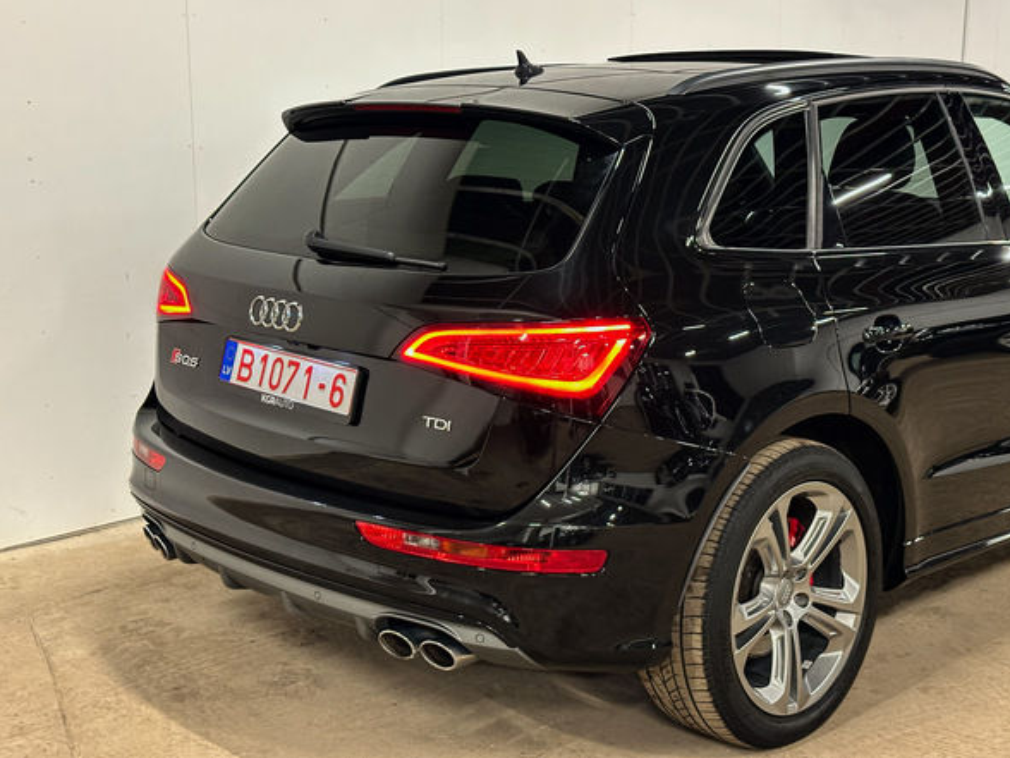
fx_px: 1430
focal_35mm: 49
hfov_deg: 38.9
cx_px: 514
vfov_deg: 29.7
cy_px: 373
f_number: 1.78
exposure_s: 1/33
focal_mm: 6.86
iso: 320
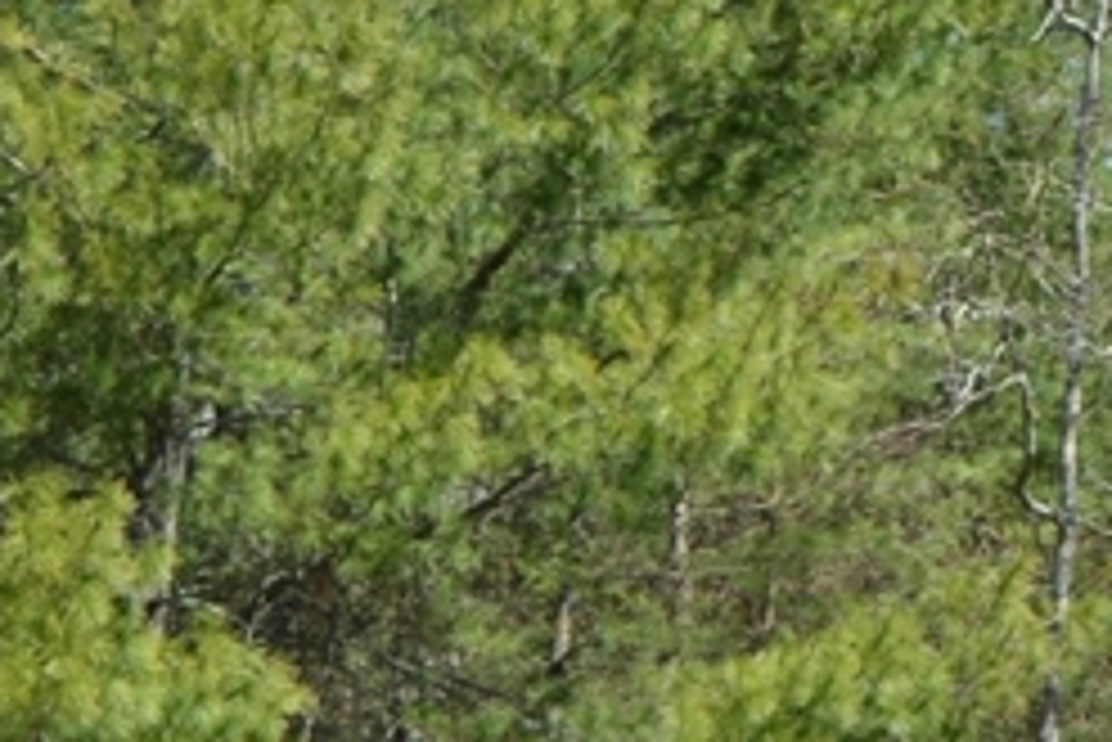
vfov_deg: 9.2
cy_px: 483
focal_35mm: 149
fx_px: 4605
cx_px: 950
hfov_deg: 13.7
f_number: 7.1
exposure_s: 1/200
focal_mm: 24
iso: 100
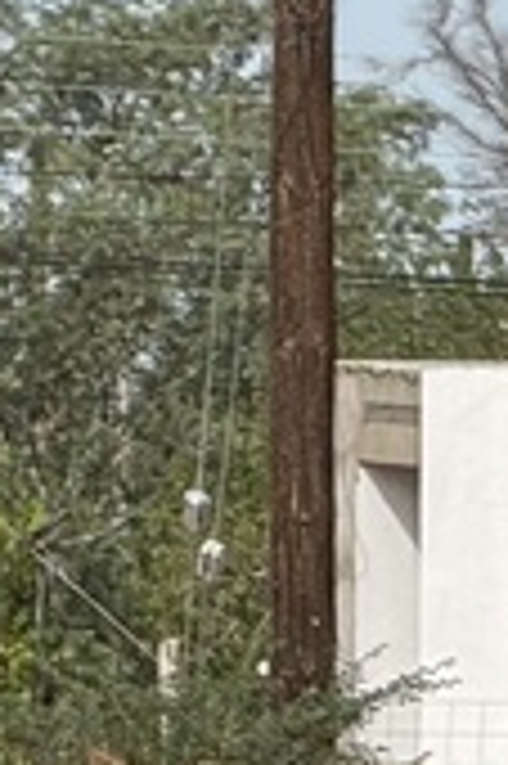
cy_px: -176
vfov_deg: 2.3
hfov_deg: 1.6
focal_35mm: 883
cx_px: 611
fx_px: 18727
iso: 50
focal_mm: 15.66
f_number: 2.8
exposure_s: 1/2146
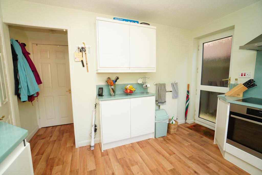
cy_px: 88
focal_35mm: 15
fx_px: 109
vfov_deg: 77.4
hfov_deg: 100.4
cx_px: 131
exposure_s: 1/60
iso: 1000
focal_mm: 10
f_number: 7.1
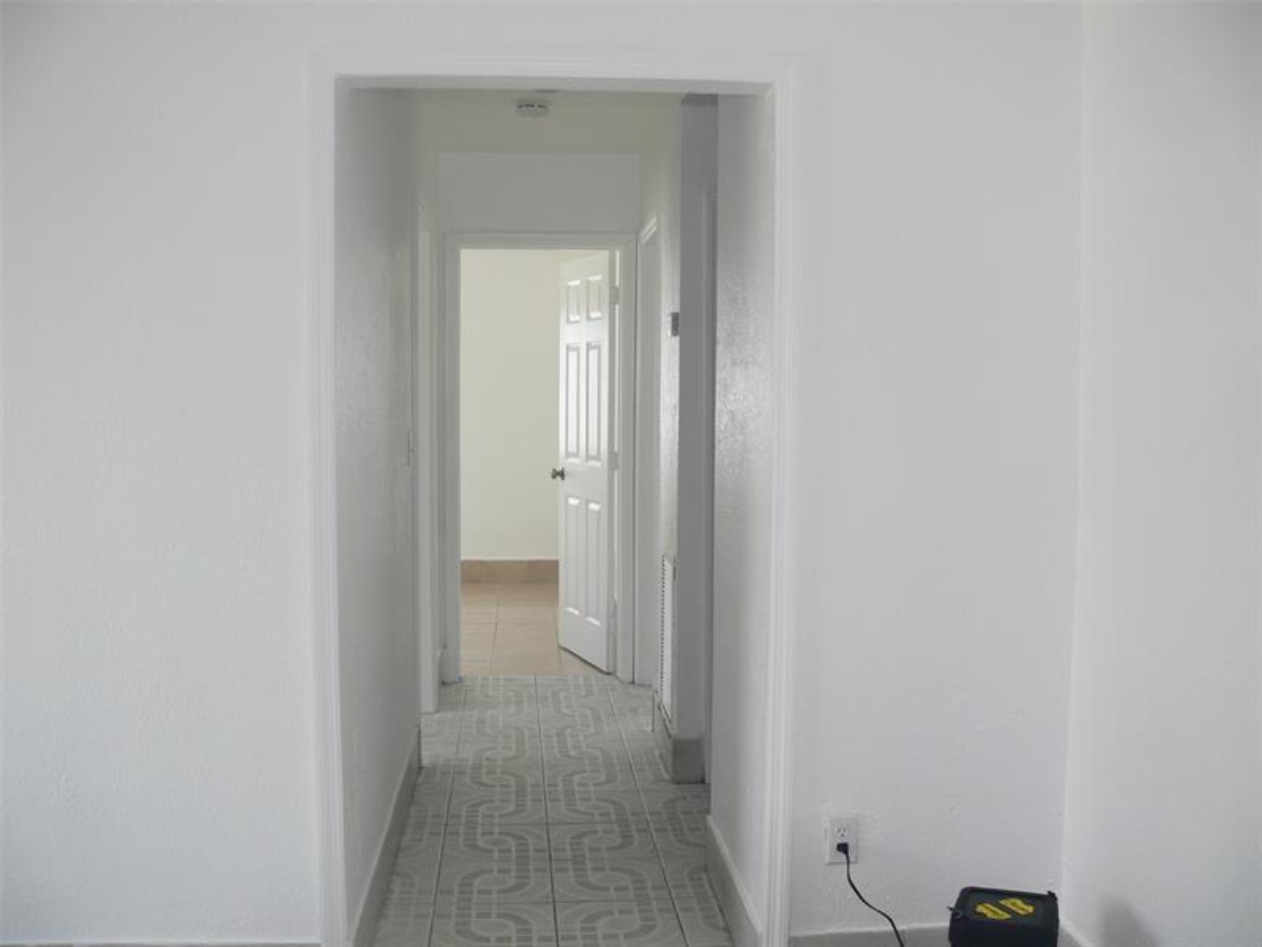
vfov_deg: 40.7
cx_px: 631
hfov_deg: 52.6
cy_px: 474
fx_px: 1276
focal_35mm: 35
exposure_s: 1/50
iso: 80
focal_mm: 7.4
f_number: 2.8
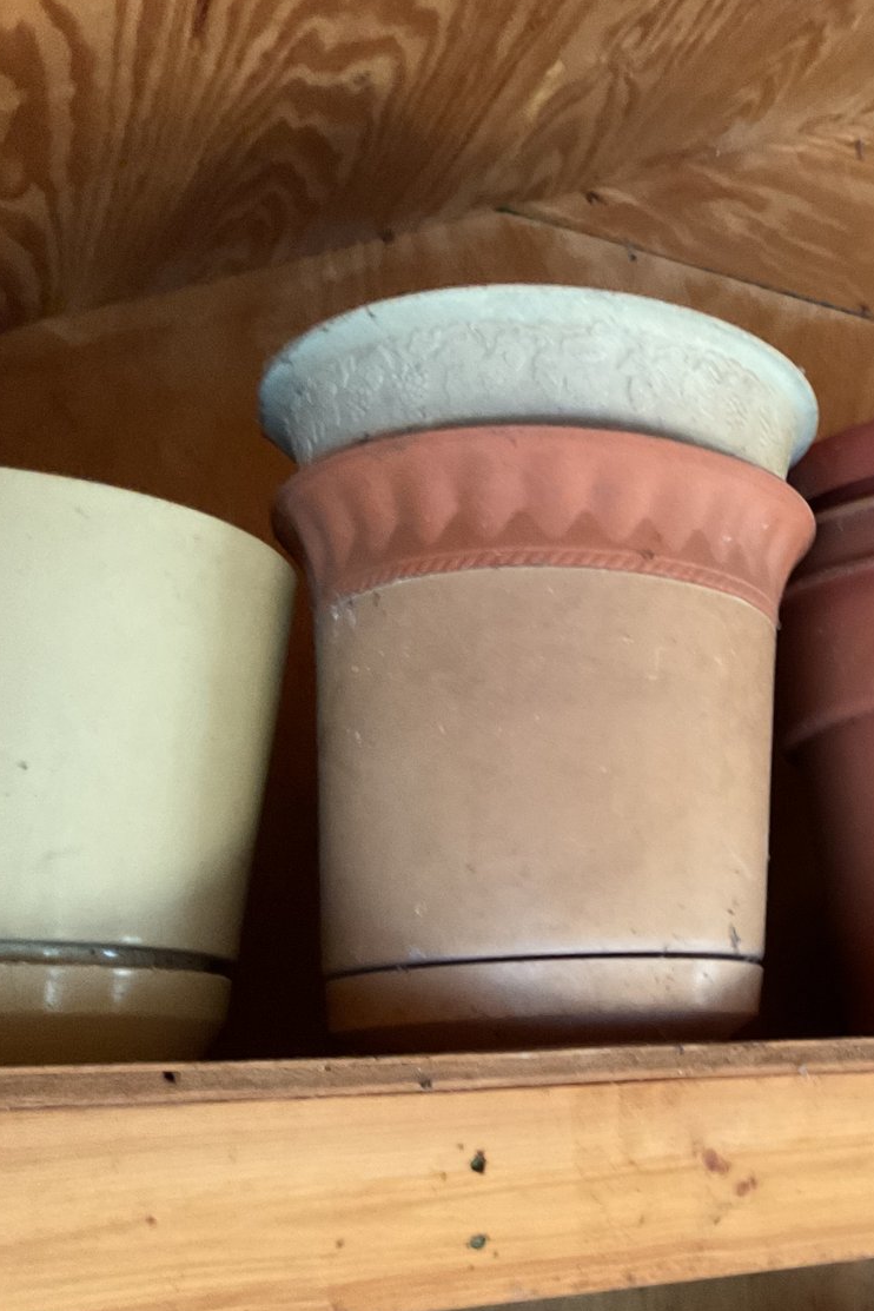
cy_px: 653
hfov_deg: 30.3
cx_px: 878
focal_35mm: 41
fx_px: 1493
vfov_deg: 47.4
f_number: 1.8
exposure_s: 1/25
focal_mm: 3
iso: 320
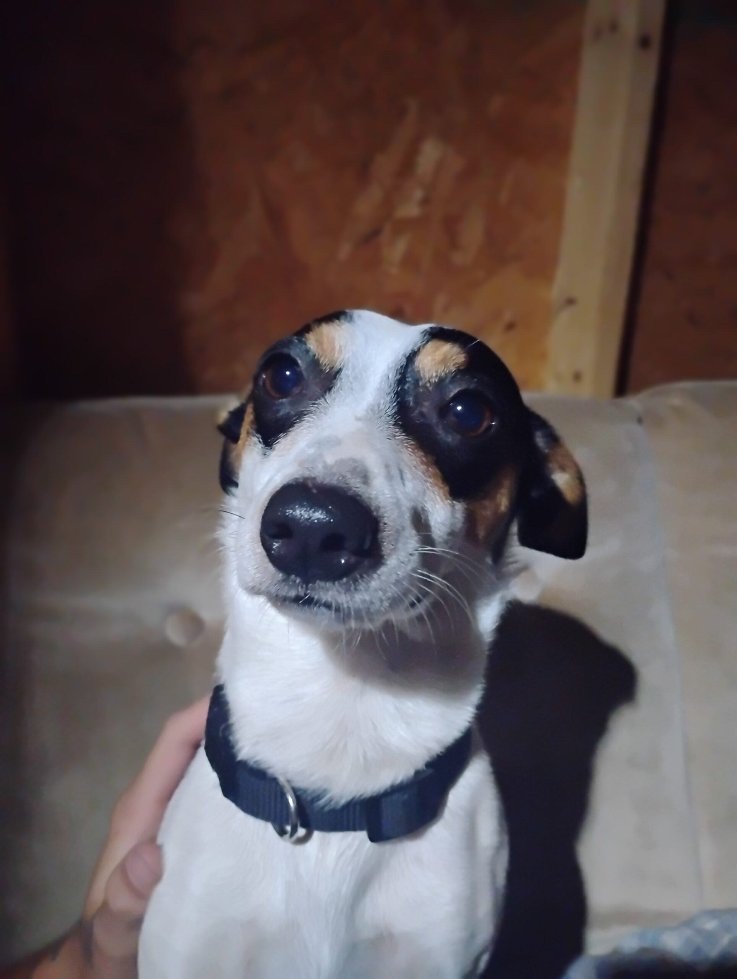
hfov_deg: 49.9
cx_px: 368
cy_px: 490
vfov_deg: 63.4
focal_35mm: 28
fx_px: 793
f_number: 1.8
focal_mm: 4.26
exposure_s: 1/17
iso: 5034
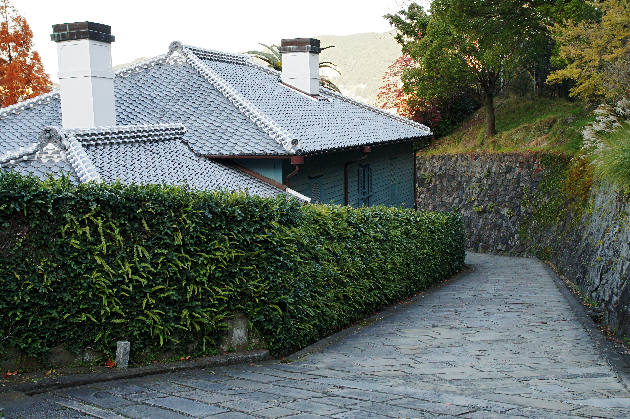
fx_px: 787
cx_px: 315
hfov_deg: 43.6
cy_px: 210
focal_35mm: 45
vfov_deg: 29.8
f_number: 8
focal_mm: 30
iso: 640
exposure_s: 1/50
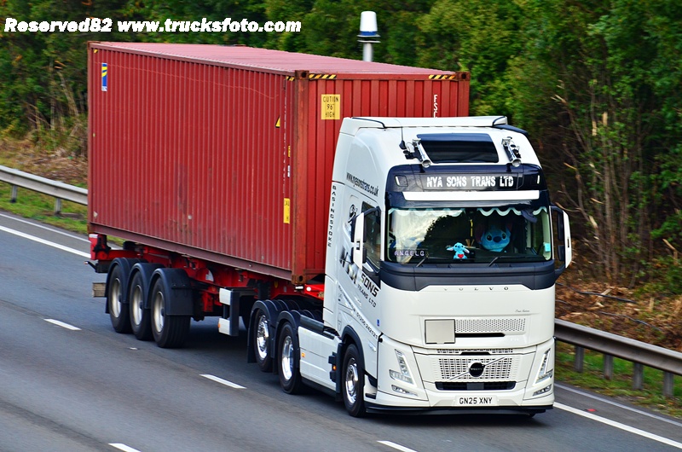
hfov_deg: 6.3
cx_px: 341
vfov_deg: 4.1
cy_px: 226
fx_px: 6239
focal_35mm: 330
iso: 400
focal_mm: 220
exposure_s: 1/200
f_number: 7.1
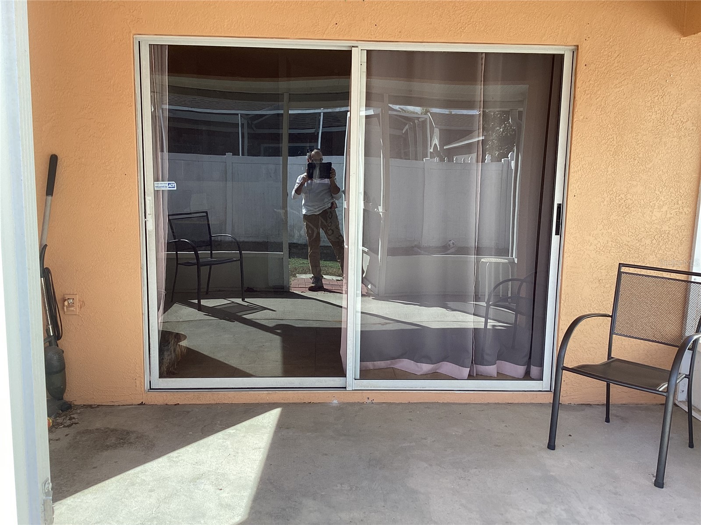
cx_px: 350
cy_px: 262
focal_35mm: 31
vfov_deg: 45.4
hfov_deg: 58.4
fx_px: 628
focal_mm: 3.3
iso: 25
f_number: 2.4
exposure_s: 1/136
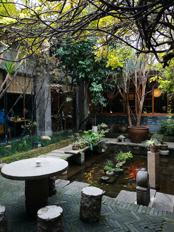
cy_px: 116
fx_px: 188
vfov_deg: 63.4
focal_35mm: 28
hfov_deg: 49.7
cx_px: 87
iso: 160
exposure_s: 1/100
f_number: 1.8
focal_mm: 5.58
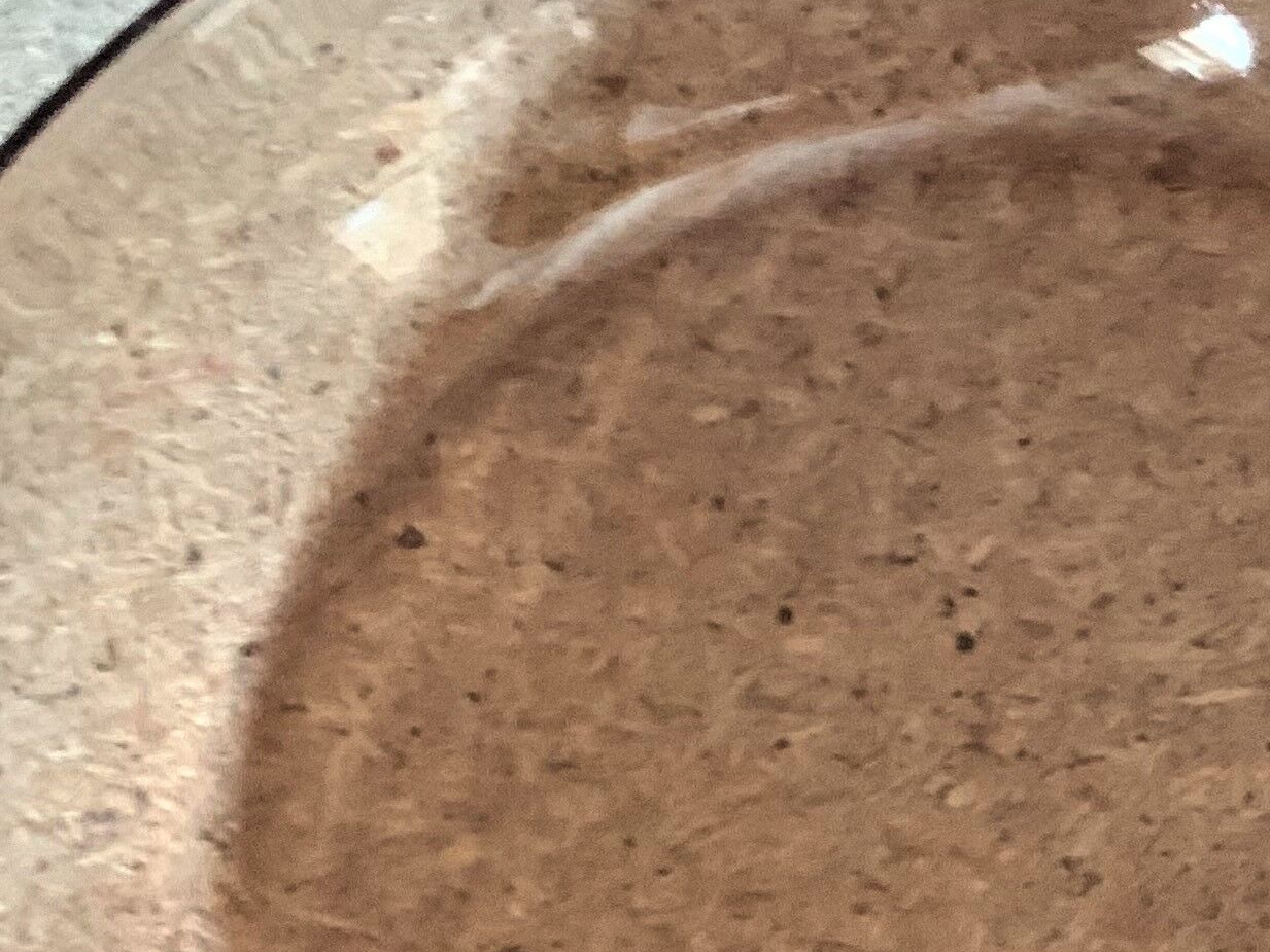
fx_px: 3119
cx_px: 1632
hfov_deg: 21.0
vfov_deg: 17.4
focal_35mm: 85
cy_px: 526
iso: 640
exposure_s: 1/30
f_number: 1.8
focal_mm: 4.25
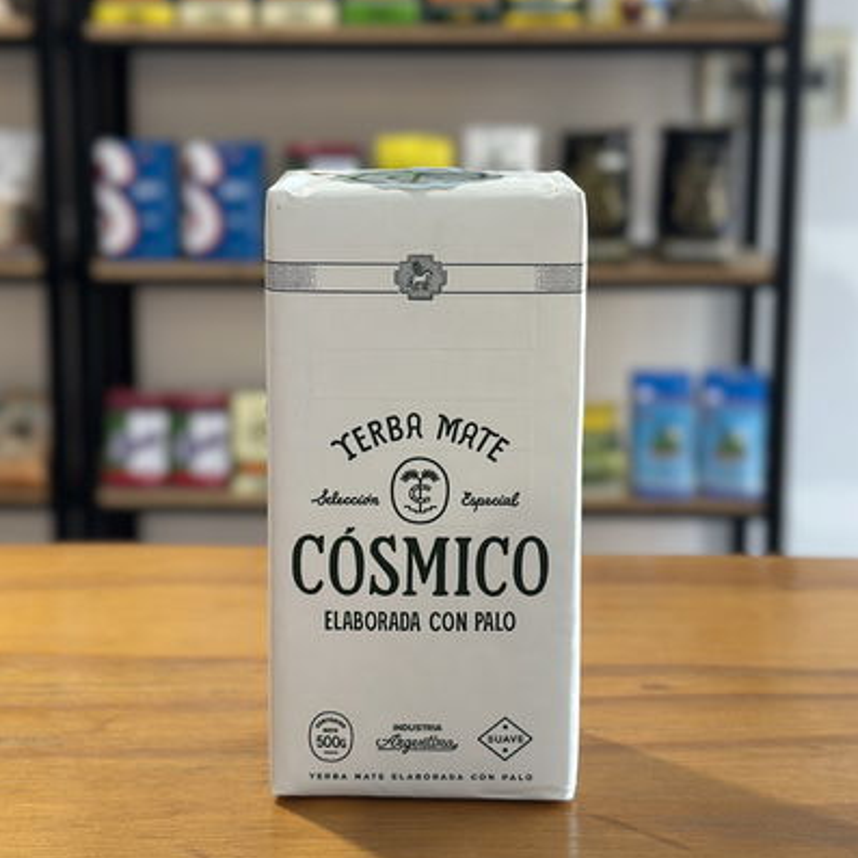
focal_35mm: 57
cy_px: 336
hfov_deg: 30.0
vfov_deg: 30.0
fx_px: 1598
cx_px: 430
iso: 125
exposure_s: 1/76
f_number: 1.78
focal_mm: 6.86
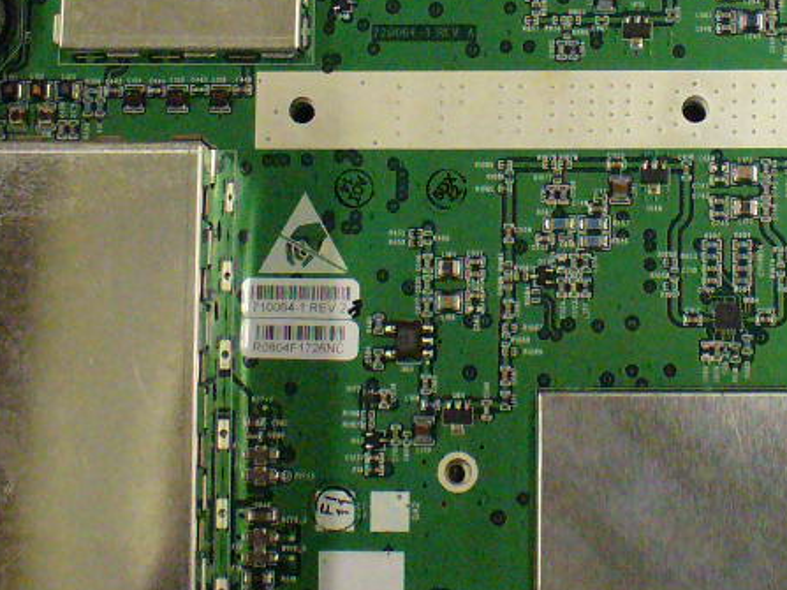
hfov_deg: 18.3
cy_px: 100
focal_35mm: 106
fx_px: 2409
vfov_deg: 13.9
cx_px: 695
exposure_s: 1/60
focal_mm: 6.1
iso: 400
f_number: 2.8
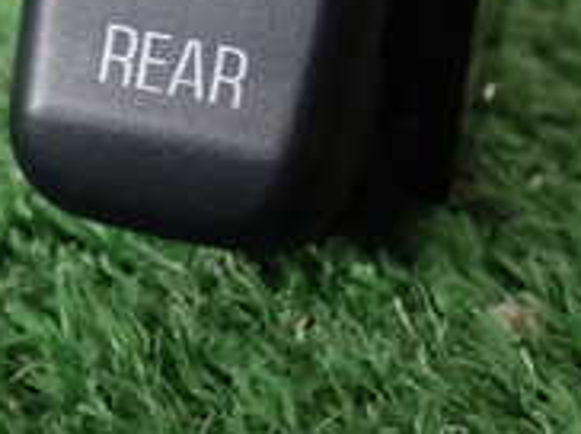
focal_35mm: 165
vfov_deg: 8.8
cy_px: -169
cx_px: 252
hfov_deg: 12.0
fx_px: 2766
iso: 400
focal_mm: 9.01
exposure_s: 1/50
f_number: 3.2
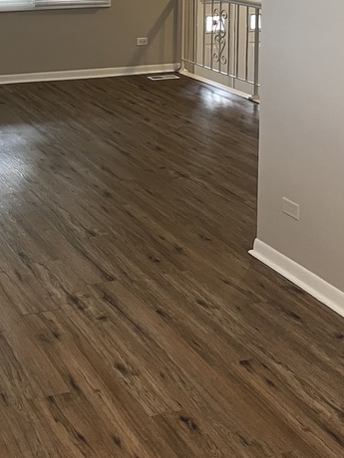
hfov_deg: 23.0
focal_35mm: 61
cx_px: -8
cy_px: -25
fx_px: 808
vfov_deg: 29.1
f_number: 1.6
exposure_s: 1/60
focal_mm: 5.1
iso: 125
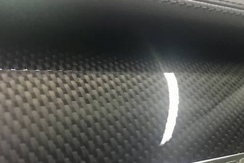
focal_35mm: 50
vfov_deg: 26.5
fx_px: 339
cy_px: 132
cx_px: 156
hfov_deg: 39.3
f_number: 2.2
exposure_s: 1/10
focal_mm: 4.2
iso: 100
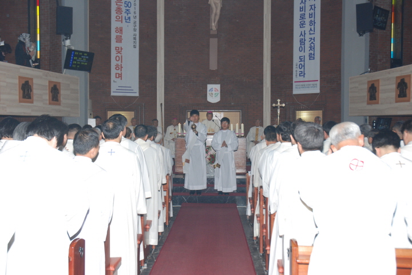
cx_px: 206
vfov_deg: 30.9
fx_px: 498
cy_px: 138
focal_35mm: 44
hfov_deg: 44.9
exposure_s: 1/60
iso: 400
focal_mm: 29
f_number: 5.6
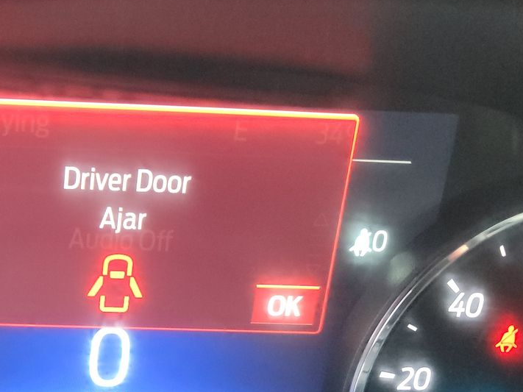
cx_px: -12
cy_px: 336
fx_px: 816
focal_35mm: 54
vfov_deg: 26.3
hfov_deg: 32.4
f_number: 1.8
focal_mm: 6.7
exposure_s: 1/59
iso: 1253
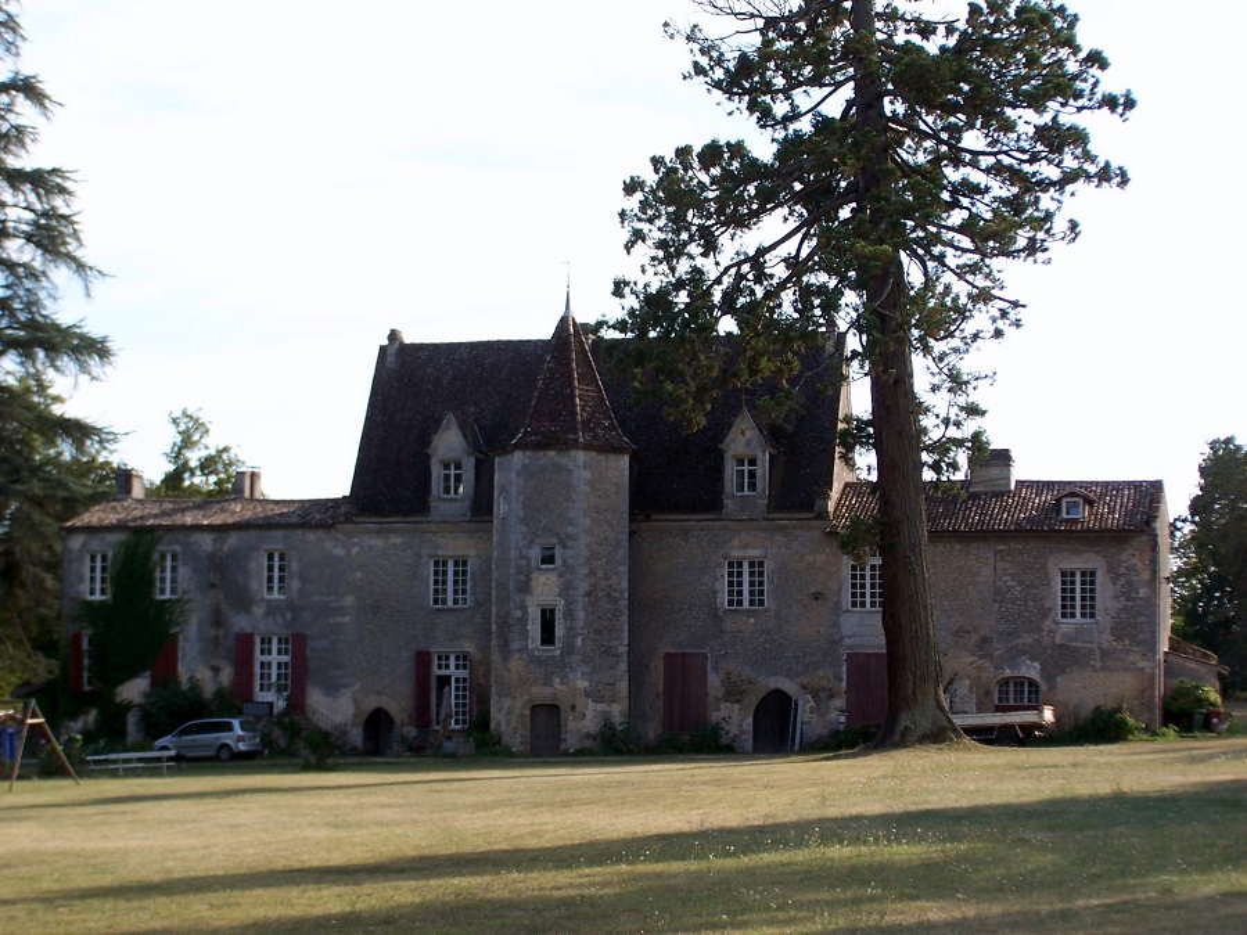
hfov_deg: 26.0
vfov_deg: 19.6
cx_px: 624
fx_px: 2702
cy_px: 468
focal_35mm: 75
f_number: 3.2
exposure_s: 1/400
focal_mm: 12.4
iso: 80
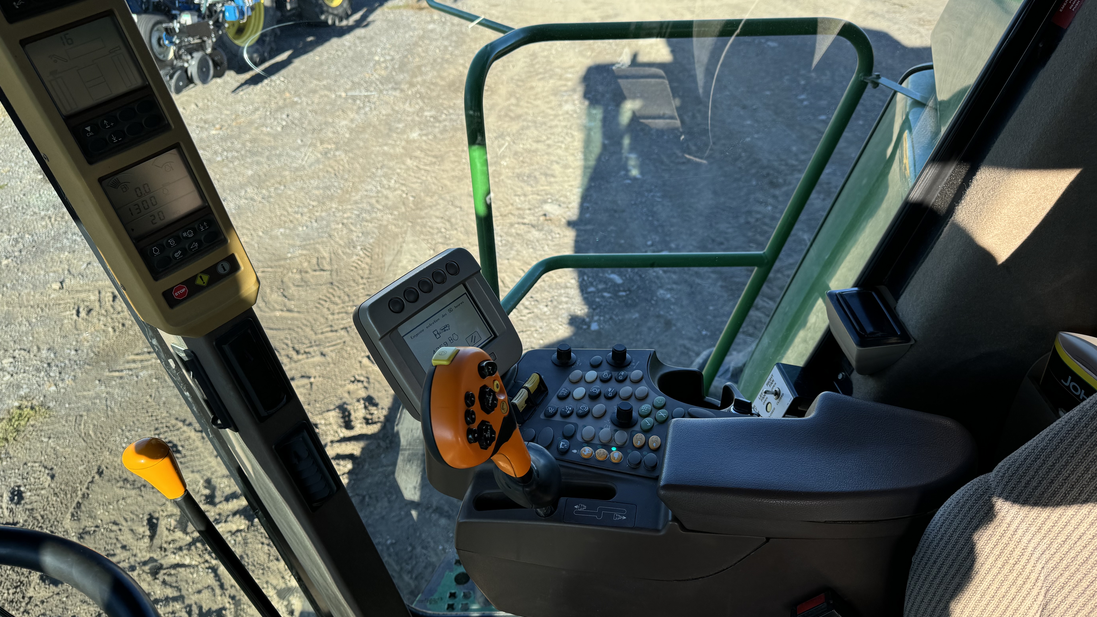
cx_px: 564
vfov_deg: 42.9
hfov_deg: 69.8
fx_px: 785
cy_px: 296
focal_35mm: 27
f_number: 1.78
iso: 80
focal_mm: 6.76
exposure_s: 1/995
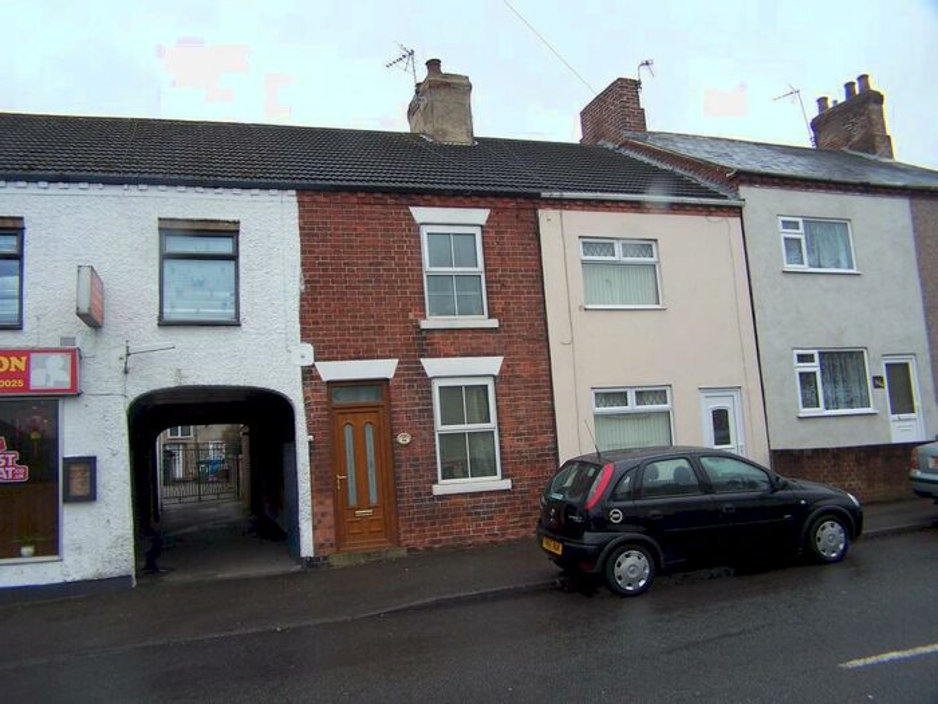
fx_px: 1030
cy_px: 352
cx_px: 469
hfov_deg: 49.0
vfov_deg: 37.7
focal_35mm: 38
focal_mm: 6.3
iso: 80
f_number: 2.8
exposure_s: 1/125
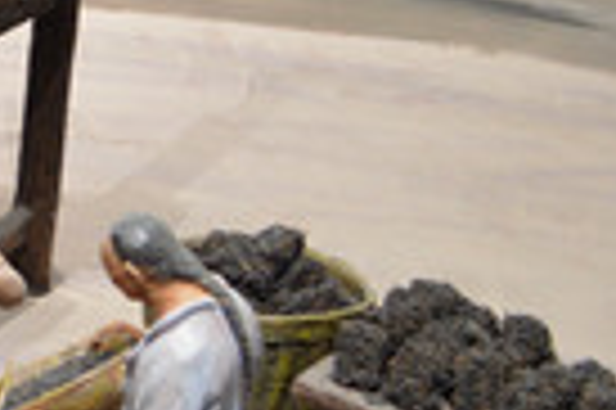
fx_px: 2017
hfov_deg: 14.7
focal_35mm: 118
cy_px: -9
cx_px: -571
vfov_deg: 11.5
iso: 400
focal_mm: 18
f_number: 3.5
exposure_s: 1/25
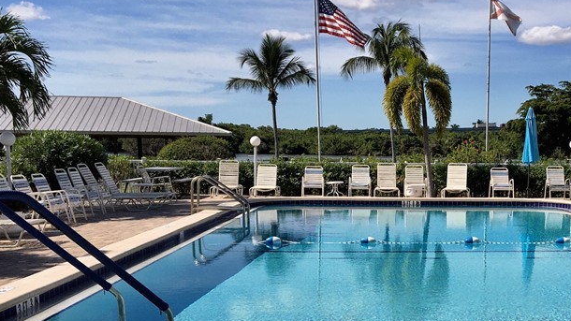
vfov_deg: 22.4
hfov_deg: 38.1
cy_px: 243
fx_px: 802
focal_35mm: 53
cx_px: 432
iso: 25
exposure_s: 1/3205
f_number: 2.2
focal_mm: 4.15
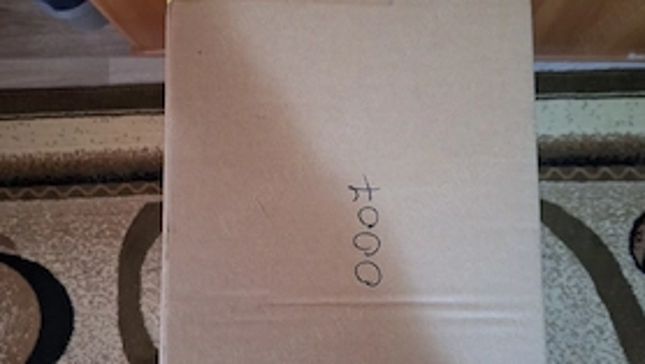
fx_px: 616
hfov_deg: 55.2
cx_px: 336
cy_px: 202
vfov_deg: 32.9
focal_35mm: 36
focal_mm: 5.54
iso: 500
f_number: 1.8
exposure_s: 1/20
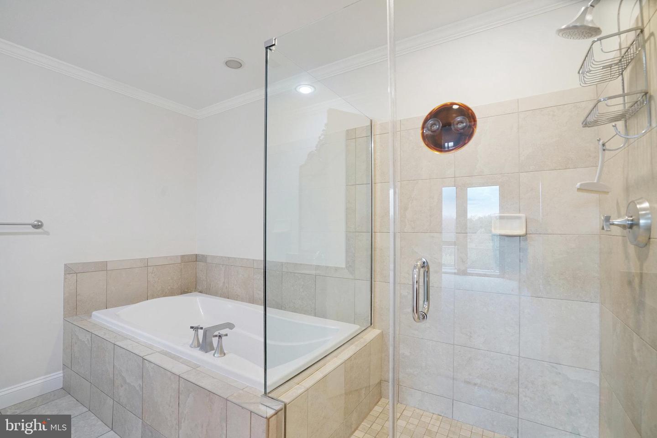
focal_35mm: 16
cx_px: 328
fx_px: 292
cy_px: 219
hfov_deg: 96.7
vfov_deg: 73.7
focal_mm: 16
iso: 1250
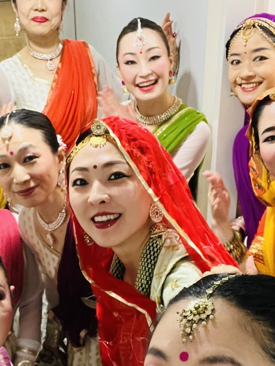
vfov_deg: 35.8
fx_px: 562
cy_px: 241
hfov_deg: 27.3
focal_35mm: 53
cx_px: 86
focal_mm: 2.71
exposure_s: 1/33
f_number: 2.2
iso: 250
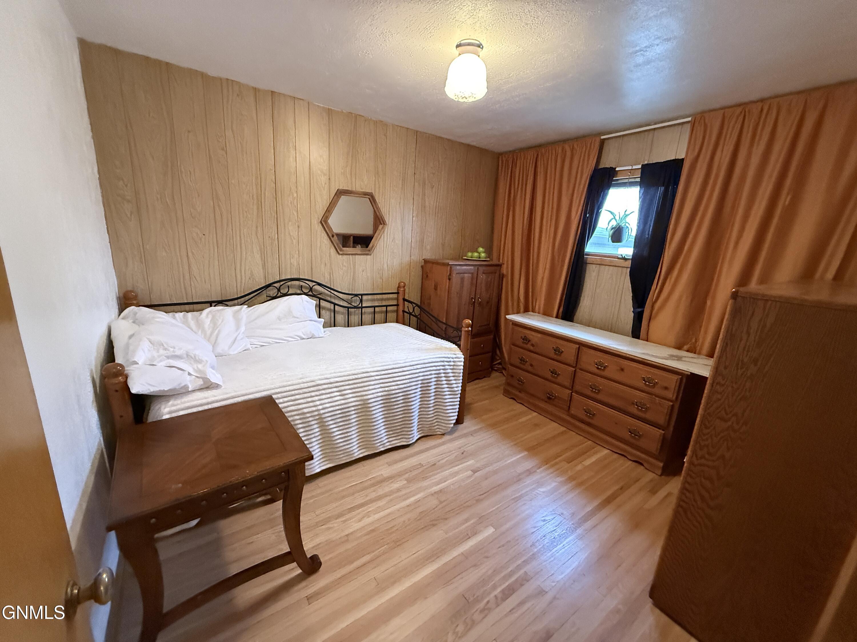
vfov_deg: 85.7
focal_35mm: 14
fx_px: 347
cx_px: 428
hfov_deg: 102.1
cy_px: 321
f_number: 2.2
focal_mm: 2.22
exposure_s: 1/60
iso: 800
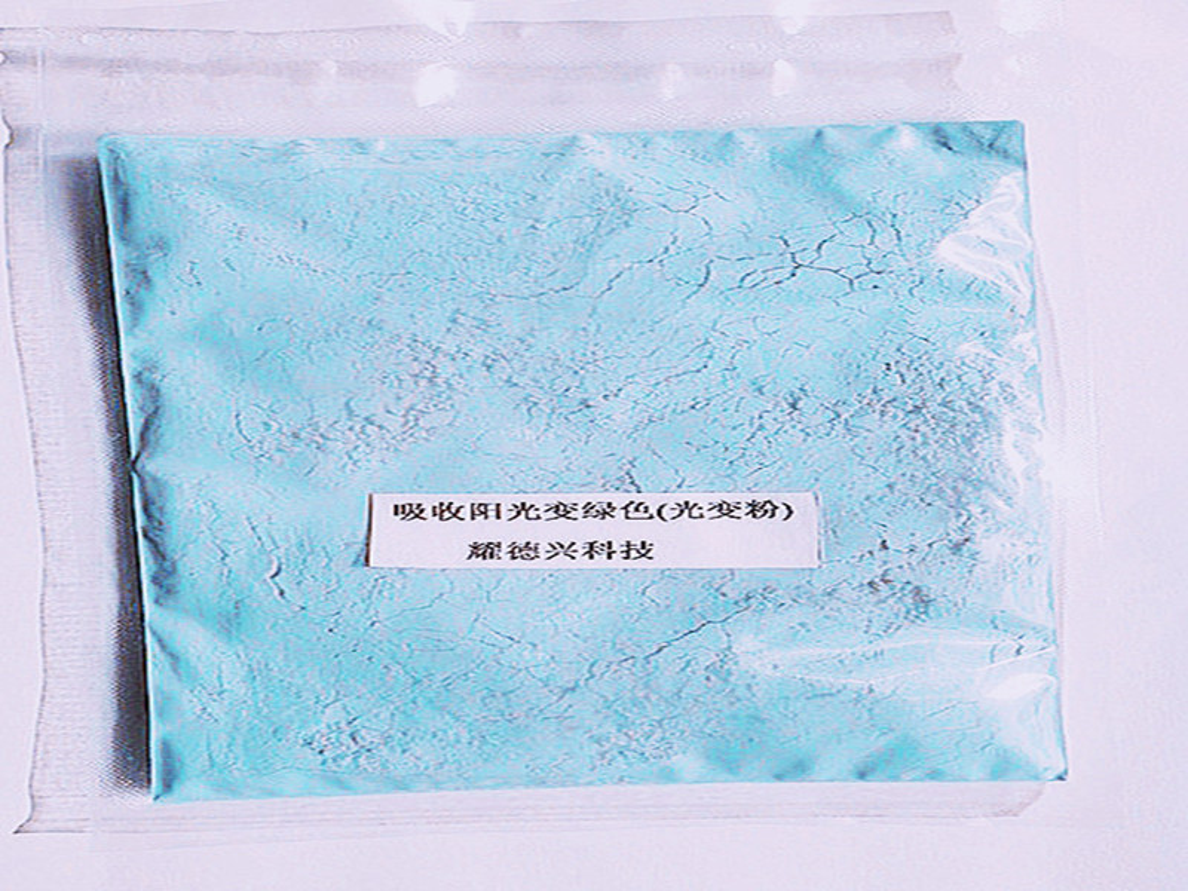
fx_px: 1133
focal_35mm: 33
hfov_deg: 55.4
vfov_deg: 42.9
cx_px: 594
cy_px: 446
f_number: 8
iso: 160
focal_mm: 5.9
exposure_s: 1/643
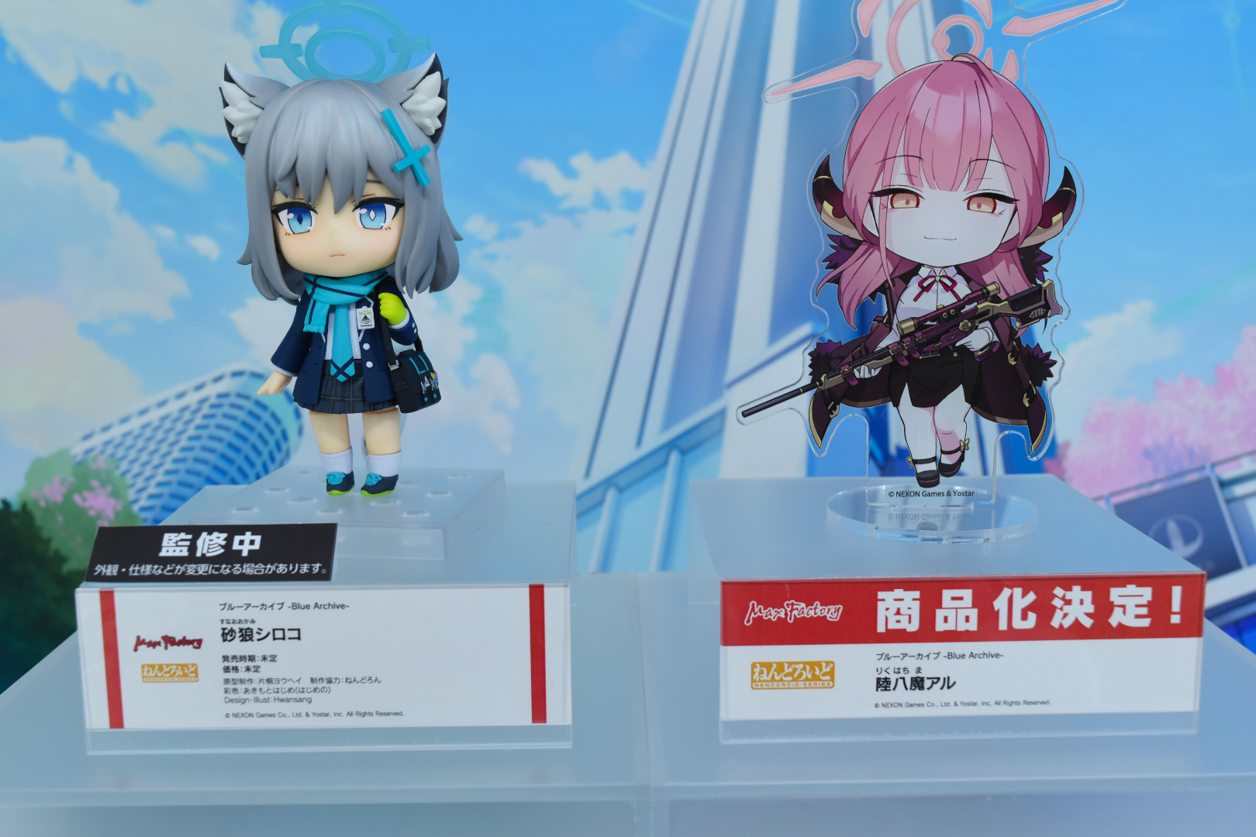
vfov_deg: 33.0
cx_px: 628
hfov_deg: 47.9
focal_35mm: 40
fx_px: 1413
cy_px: 418
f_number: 8
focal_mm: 27
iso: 640
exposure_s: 1/160
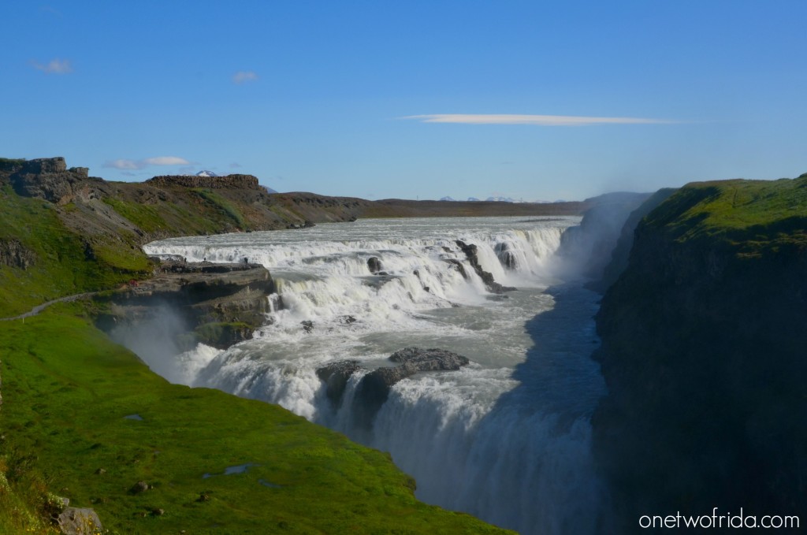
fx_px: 1074
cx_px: 404
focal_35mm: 48
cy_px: 268
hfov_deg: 41.2
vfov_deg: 28.0
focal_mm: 32
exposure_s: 1/500
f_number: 11
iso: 180
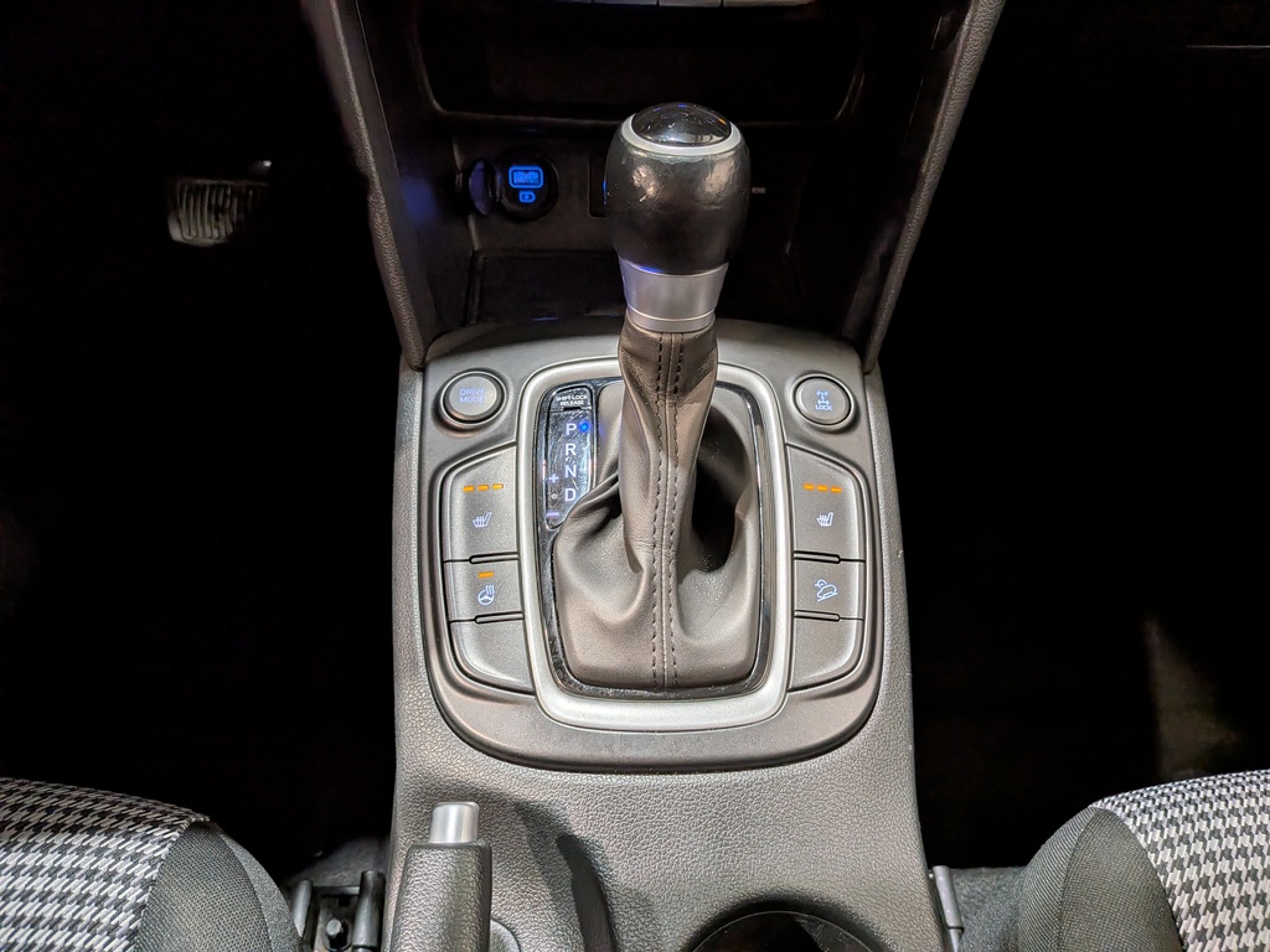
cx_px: 635
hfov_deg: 71.6
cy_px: 476
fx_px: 881
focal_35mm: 24
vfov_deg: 56.8
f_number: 1.7
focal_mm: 4.53
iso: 27
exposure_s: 1/103
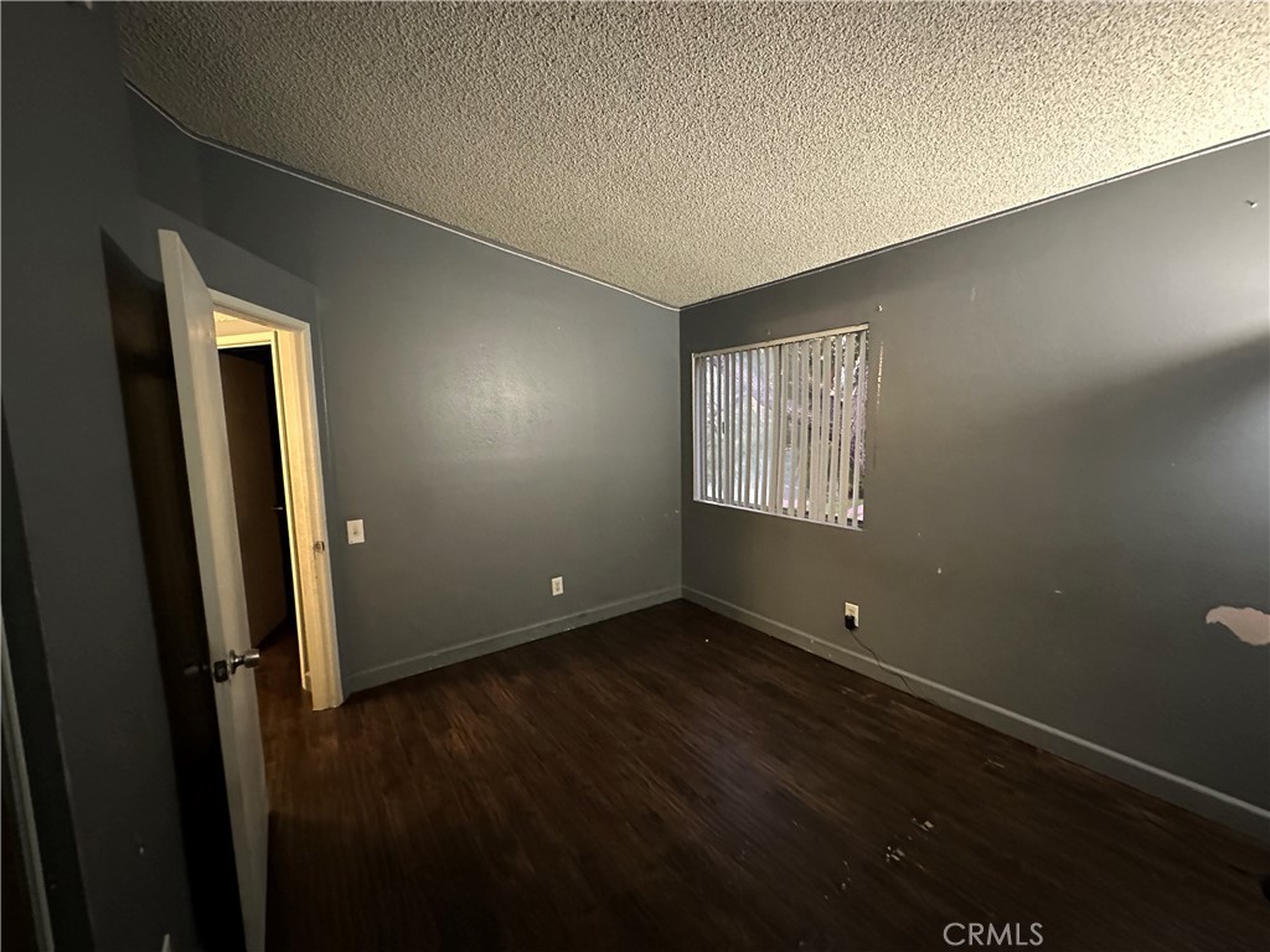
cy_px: 476
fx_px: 514
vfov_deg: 85.7
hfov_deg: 102.1
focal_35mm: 14
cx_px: 635
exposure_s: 1/30
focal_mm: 2.22
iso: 1250
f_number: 2.2
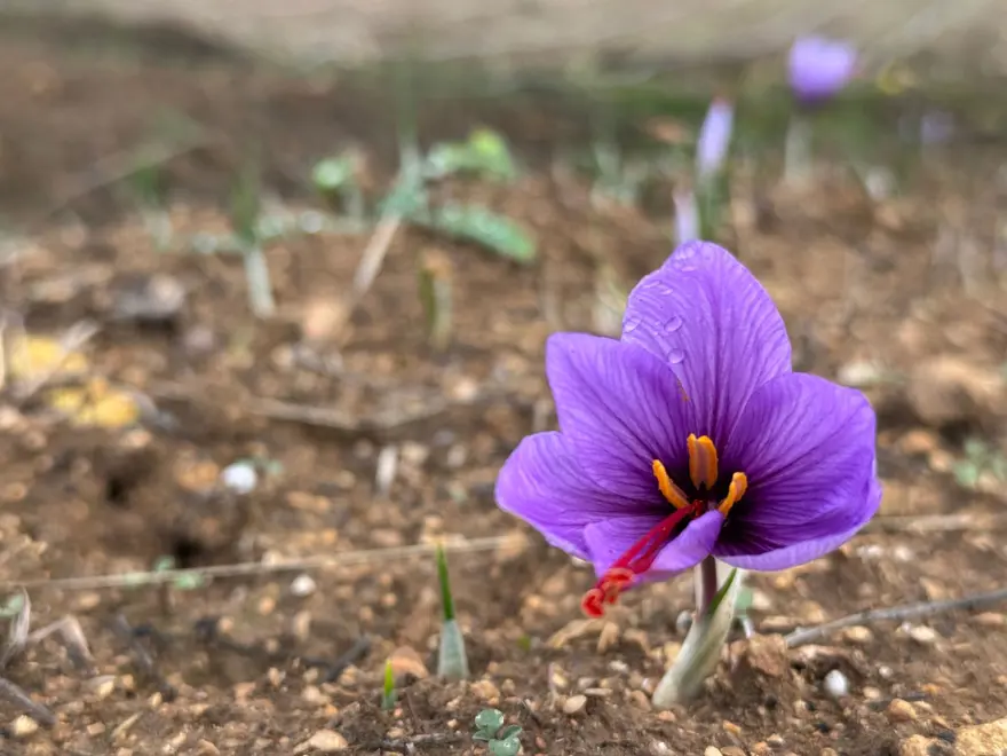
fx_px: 1396
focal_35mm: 48
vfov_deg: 30.3
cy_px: 378
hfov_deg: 39.7
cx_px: 504
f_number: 1.78
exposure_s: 1/672
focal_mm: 6.76
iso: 64
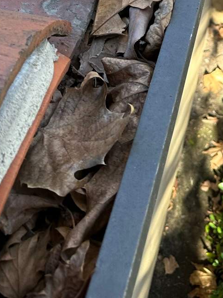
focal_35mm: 76
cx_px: 163
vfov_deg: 21.3
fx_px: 653
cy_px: -157
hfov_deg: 19.3
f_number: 1.78
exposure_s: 1/323
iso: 80
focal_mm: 6.86
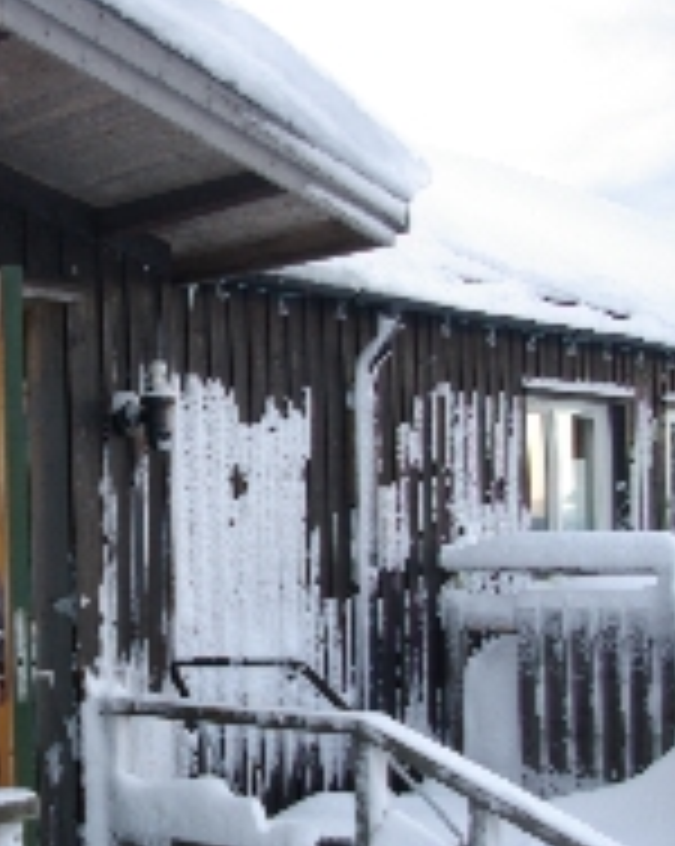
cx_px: 130
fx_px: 1351
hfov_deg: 27.5
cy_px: 500
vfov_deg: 34.7
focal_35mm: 54
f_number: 3.5
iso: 200
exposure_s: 1/45
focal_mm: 18
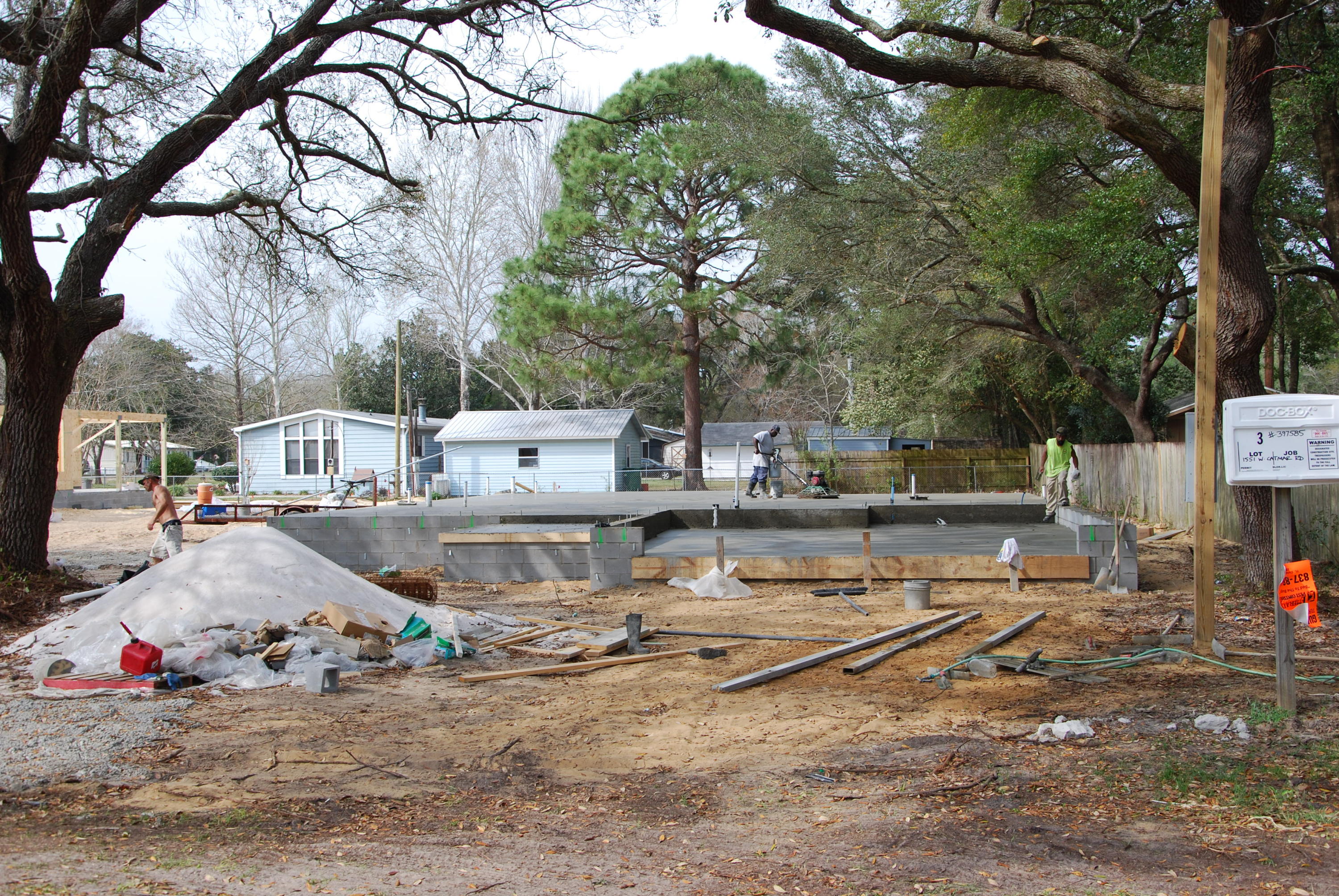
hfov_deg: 51.2
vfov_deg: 35.6
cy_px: 448
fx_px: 1396
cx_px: 670
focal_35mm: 38
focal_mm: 25
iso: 100
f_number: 6.3
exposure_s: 1/160
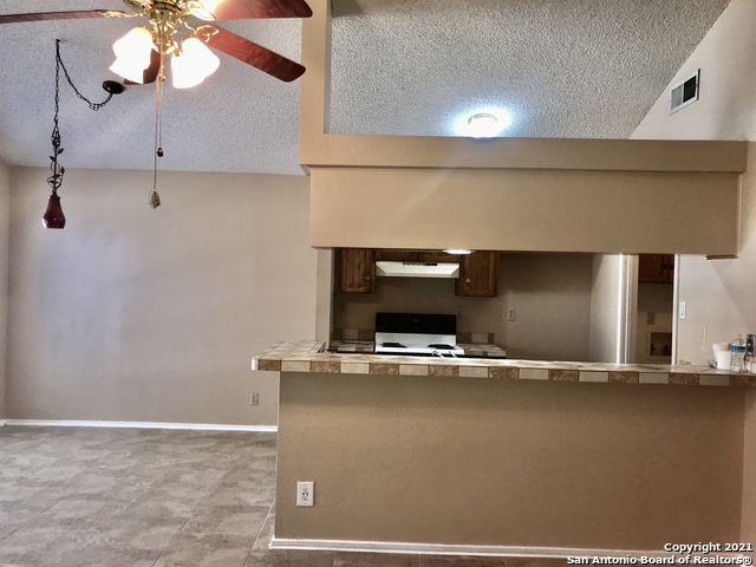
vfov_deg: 49.7
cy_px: 284
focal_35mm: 28
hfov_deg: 63.4
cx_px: 378
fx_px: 612
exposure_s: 1/34
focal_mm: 3.99
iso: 20
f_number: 1.8
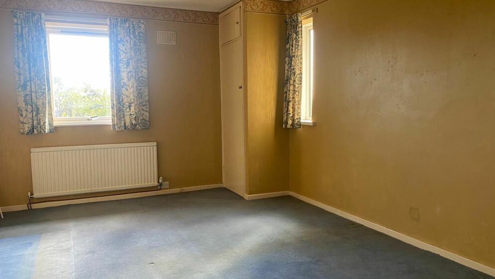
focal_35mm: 29
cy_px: 139
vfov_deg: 40.2
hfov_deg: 66.1
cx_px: 247
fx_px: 381
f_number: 1.8
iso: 125
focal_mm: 4.25
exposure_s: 1/75
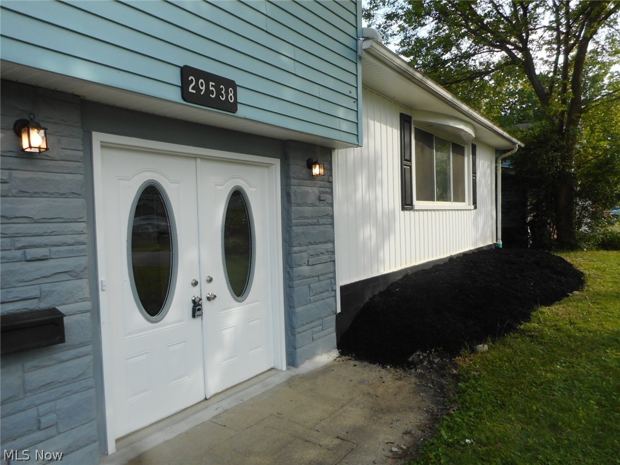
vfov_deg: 54.9
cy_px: 232
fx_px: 448
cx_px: 310
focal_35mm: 25
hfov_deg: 69.4
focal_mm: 4.5
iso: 80
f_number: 3.7
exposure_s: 1/200
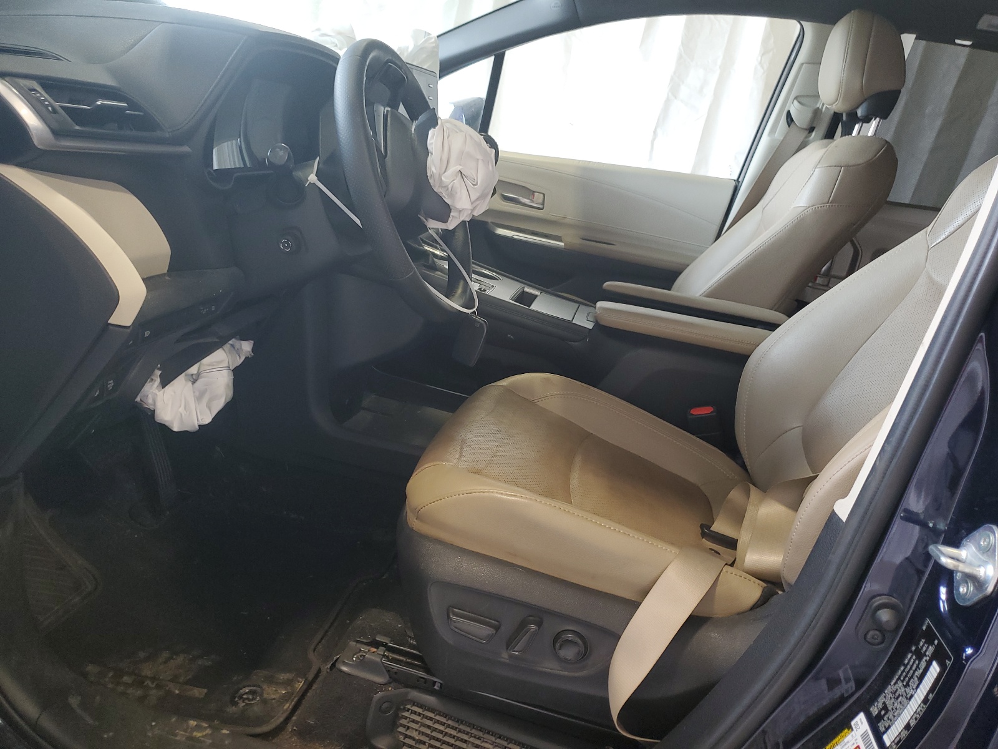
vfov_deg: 53.1
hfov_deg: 67.3
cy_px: 374
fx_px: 750
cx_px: 499
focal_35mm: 26
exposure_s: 1/60.2
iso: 73
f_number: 1.5
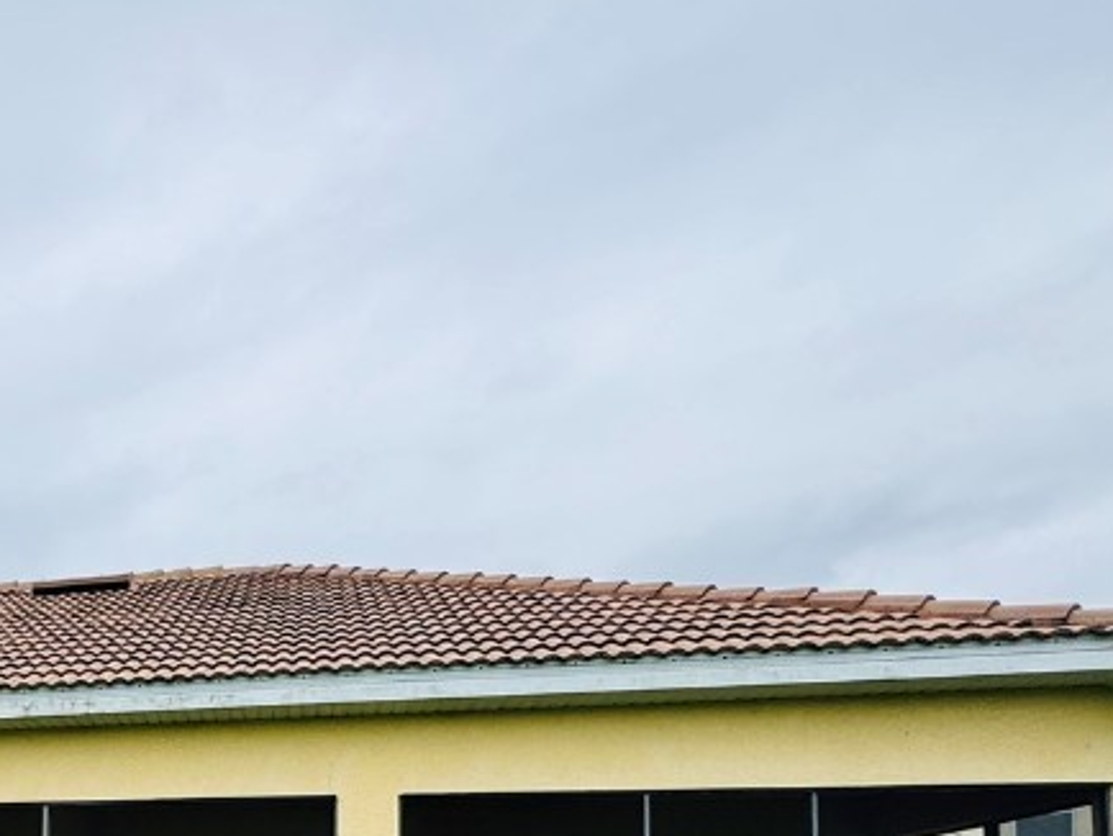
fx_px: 1062
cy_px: 895
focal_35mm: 33
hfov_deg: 46.9
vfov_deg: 37.0
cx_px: 18
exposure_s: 1/352
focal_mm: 2.22
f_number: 2.2
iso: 40
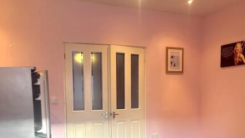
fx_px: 247
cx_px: 103
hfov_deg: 52.6
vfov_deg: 30.4
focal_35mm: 38
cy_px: 112
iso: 100
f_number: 1.6
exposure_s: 1/50
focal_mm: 5.96
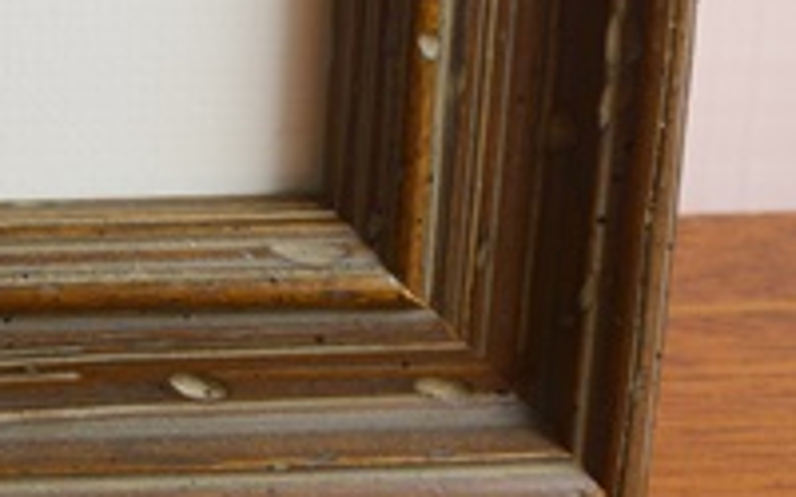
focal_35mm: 110
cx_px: -207
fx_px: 2386
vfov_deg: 11.6
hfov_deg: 17.8
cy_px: -163
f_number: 5.6
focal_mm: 24
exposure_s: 1/125
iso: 320
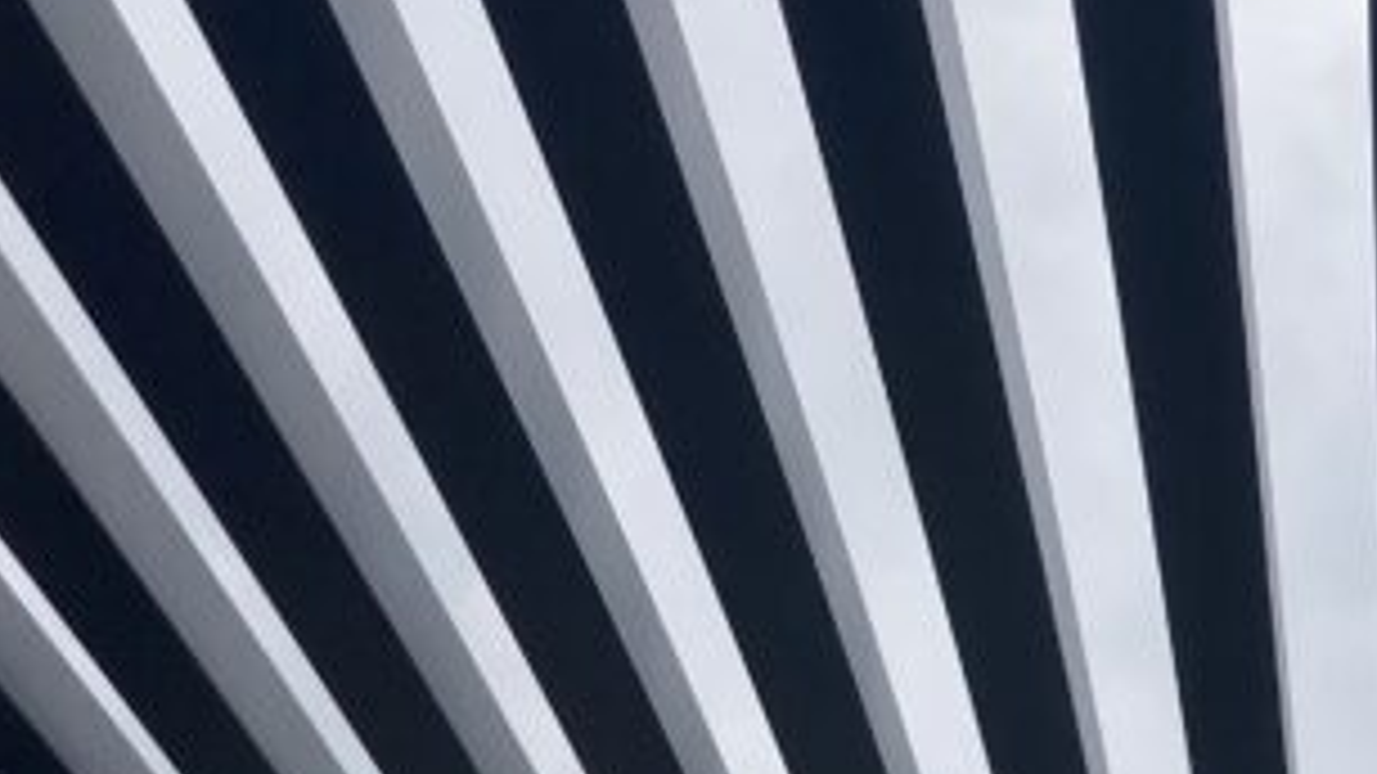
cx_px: 1602
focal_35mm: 102
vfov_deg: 11.5
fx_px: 3724
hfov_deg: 19.8
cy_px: 1053
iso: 20
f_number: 1.8
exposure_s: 1/1230
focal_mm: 3.99
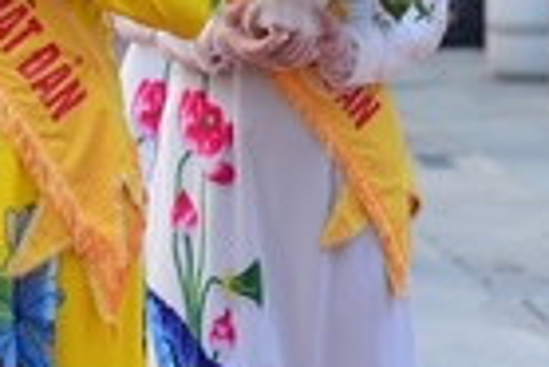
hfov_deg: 3.7
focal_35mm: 562
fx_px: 8579
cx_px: 24
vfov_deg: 2.4
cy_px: -422
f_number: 5
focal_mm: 120
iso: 500
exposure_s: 1/125
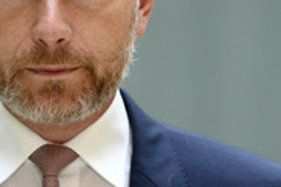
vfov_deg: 2.8
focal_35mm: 493
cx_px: 82
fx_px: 3848
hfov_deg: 4.2
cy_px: 34
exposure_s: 1/640
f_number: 4.5
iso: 2000
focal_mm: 200
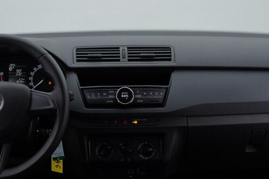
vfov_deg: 24.4
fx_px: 411
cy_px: 47
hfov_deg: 36.2
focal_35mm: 55
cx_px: 113
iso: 125
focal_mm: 24
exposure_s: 1/80
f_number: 4
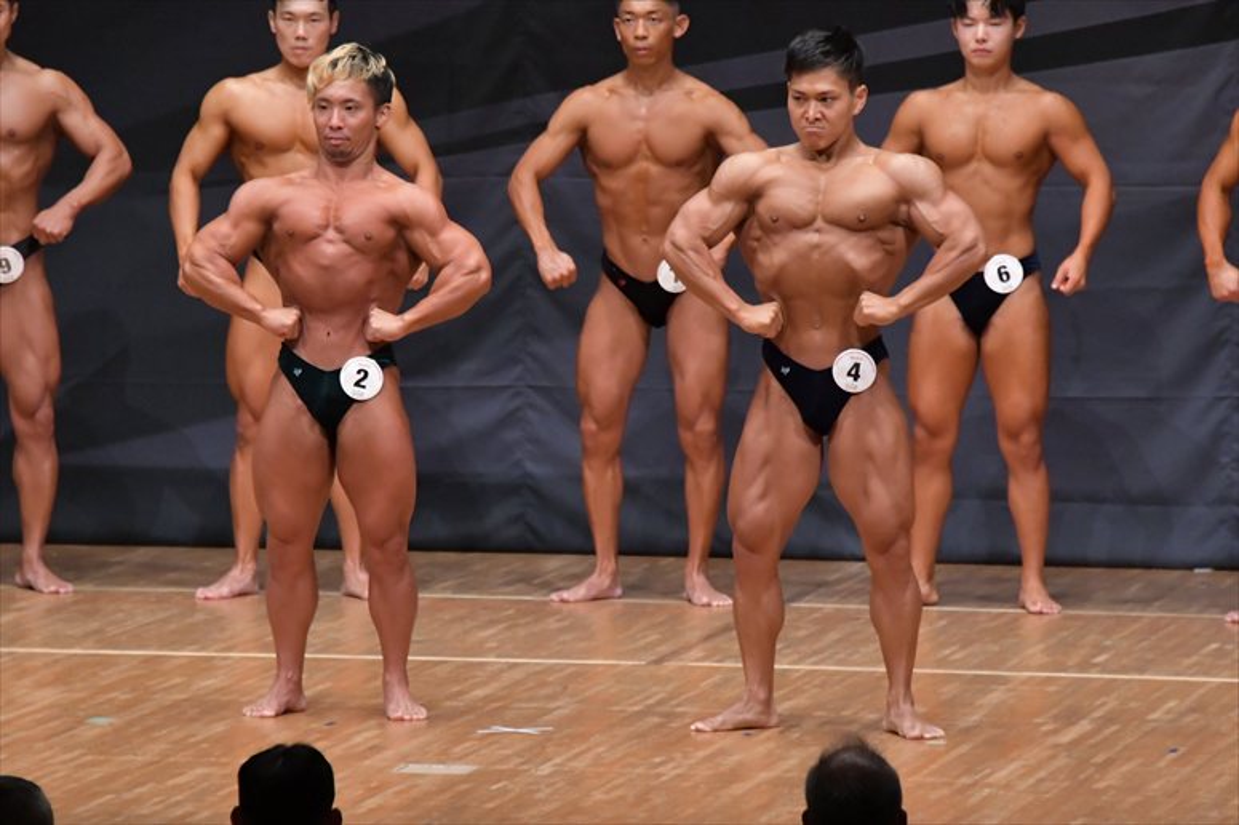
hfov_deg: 6.9
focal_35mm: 300
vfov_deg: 4.6
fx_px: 10320
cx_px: 620
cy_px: 412
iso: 6400
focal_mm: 200
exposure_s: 1/400
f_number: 5.6
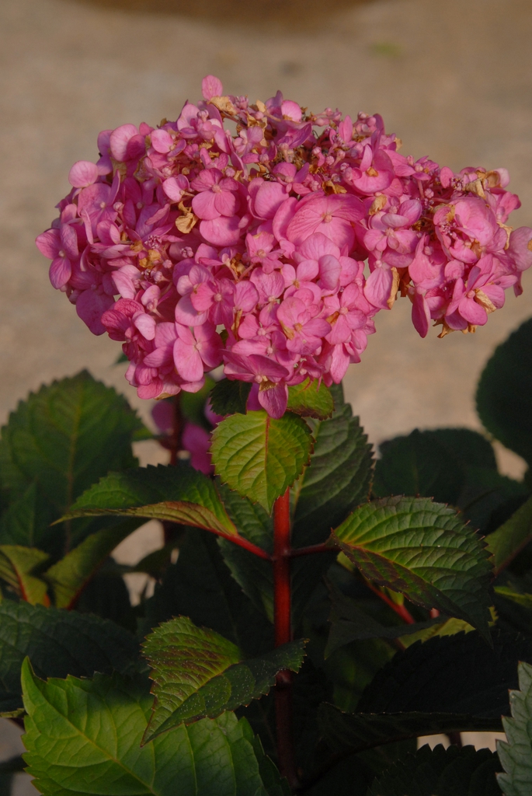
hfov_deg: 14.1
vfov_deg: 20.9
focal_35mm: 98
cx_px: 266
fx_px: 2156
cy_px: 398
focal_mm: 65
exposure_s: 1/500
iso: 400
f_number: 11
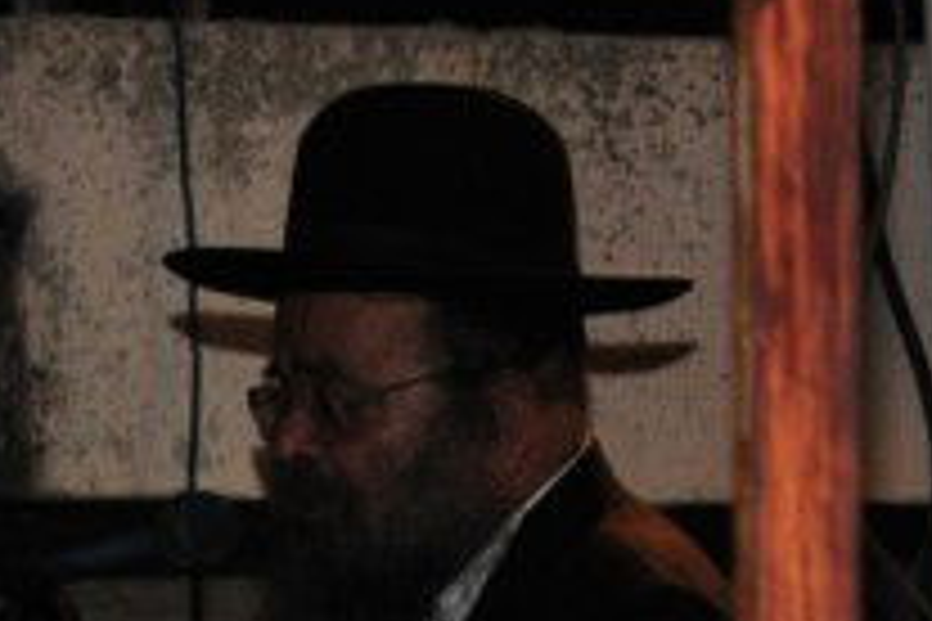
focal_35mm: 405
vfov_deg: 3.4
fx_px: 10484
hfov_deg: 5.0
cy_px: 1264
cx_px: 2184
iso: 1600
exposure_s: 1/80
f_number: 6.3
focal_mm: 70
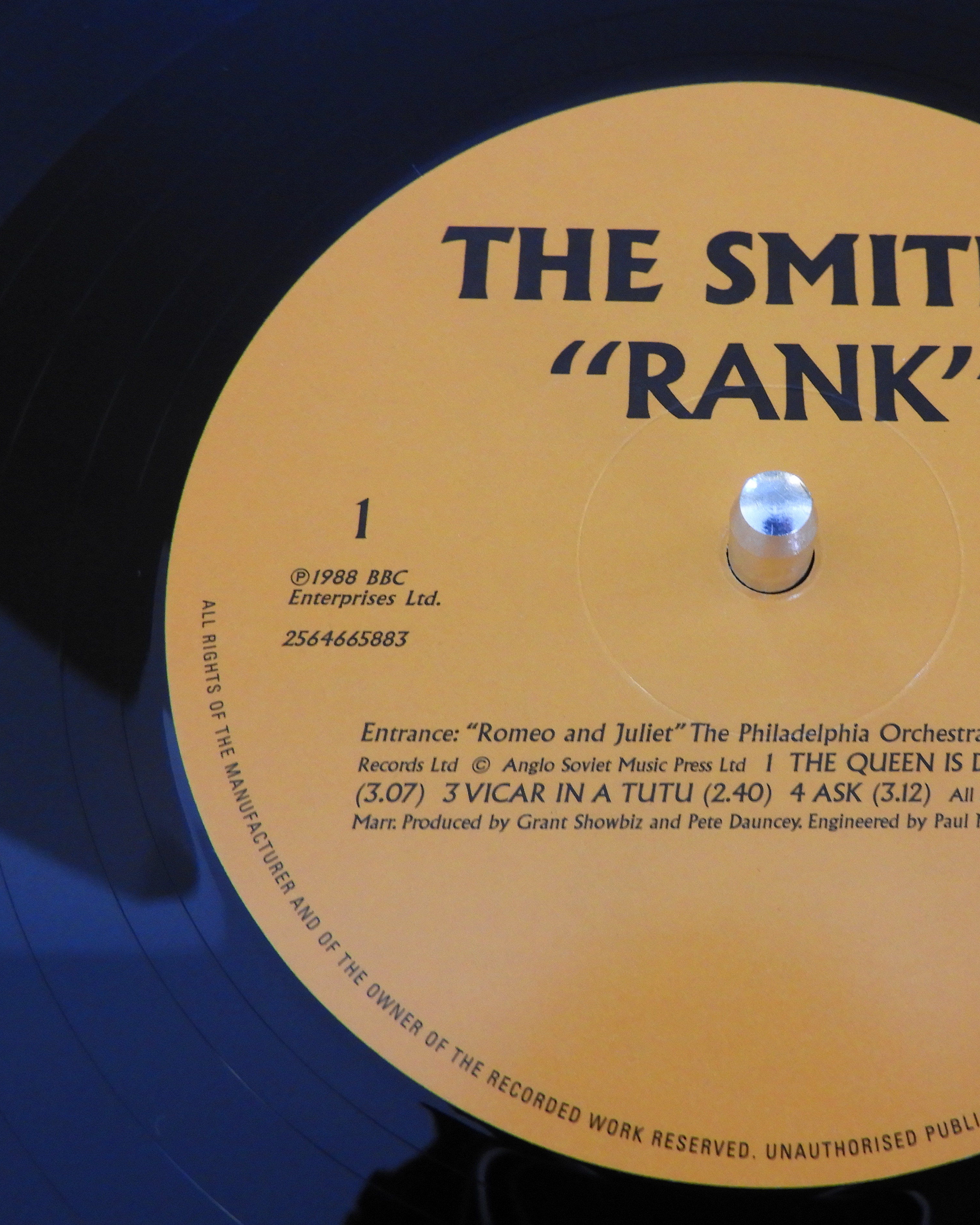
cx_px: 772
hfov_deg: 36.2
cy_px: 600
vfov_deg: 45.8
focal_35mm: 40
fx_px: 1450
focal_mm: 5.4
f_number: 3.5
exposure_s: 1/15
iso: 400
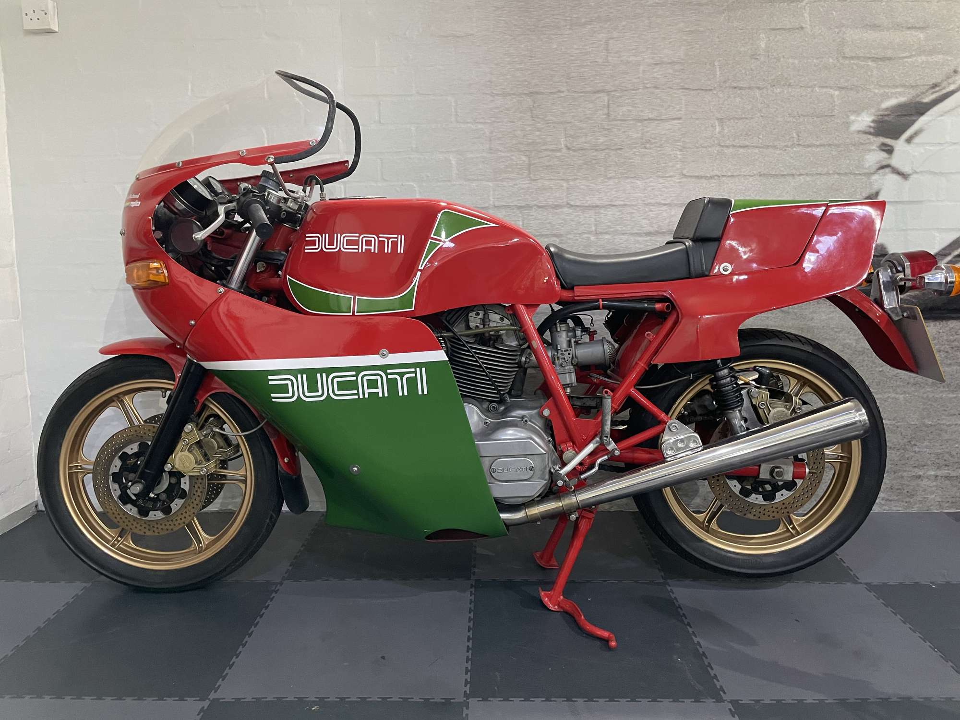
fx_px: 721
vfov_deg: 53.1
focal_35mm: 26
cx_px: 480
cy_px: 360
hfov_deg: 67.3
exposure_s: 1/50
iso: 500
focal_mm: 4.2
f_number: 1.6
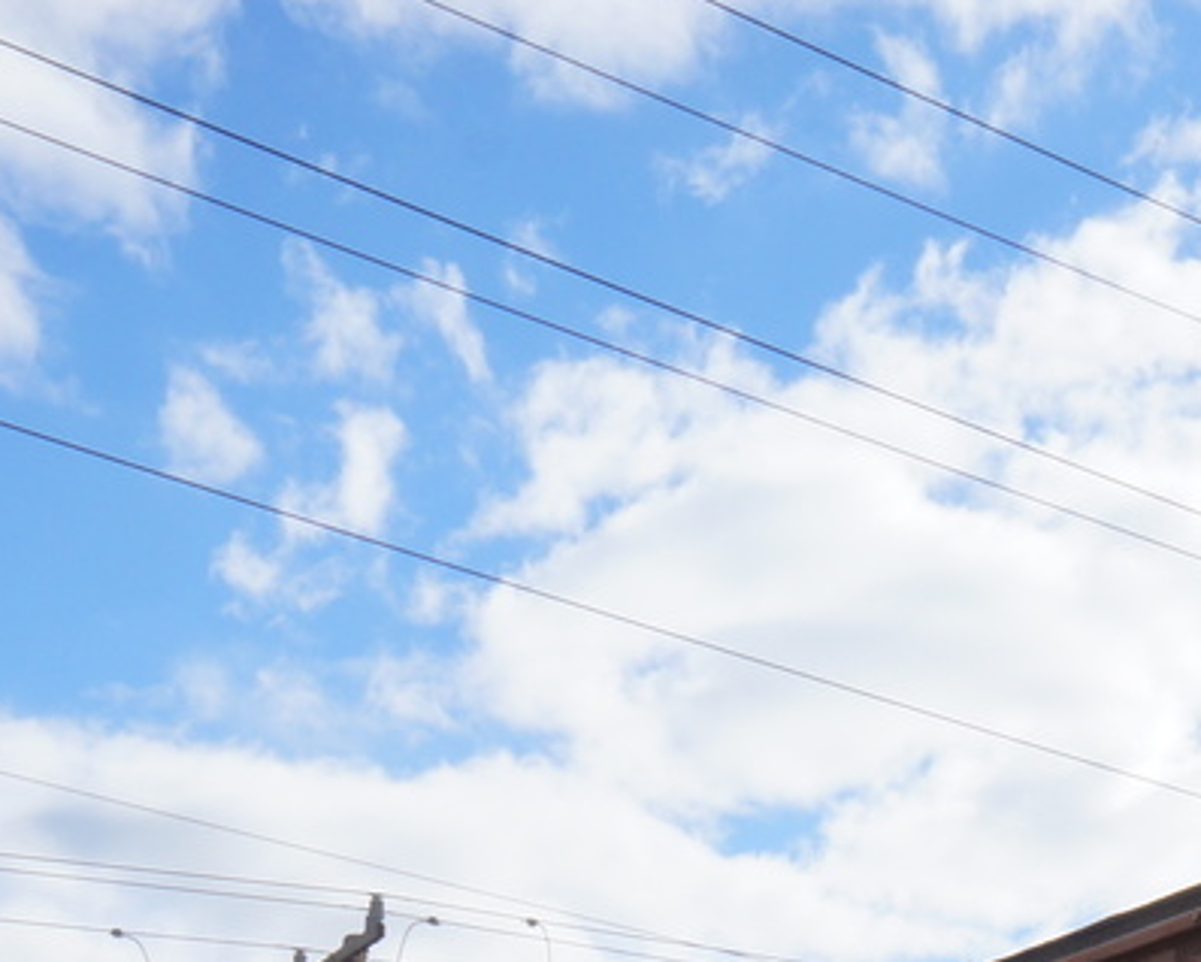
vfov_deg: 15.0
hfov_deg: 19.9
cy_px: 1612
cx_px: 1320
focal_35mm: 92
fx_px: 3272
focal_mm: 16
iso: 100
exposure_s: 1/100
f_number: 16
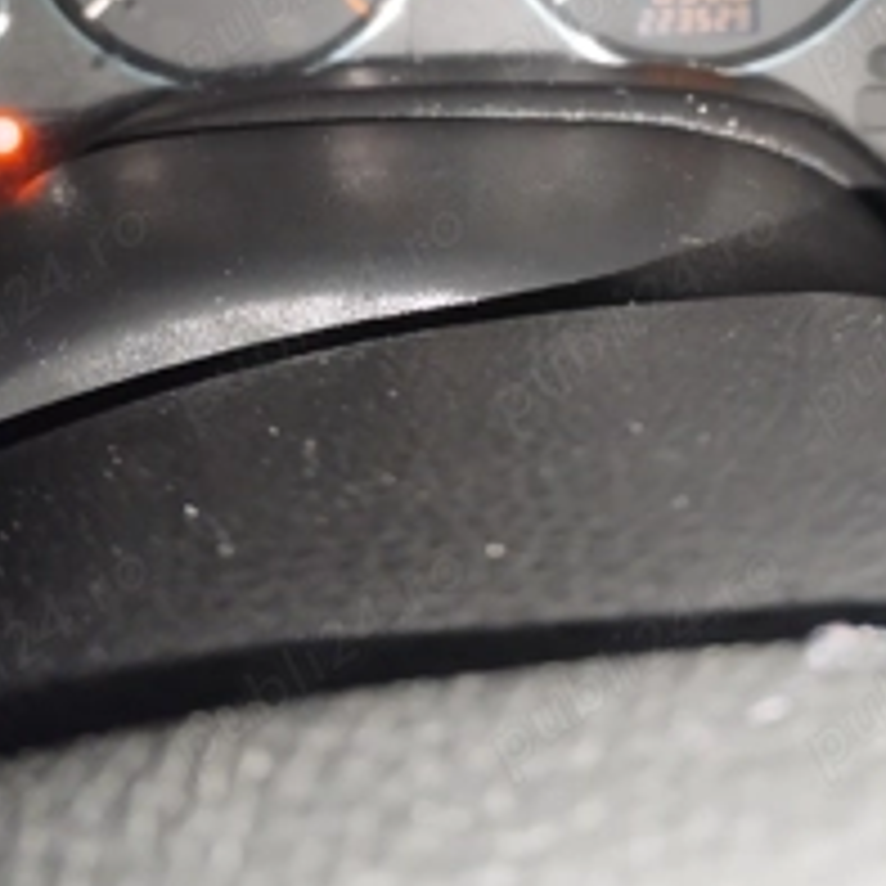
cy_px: 45
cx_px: 477
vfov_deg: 30.9
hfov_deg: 32.8
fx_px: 1506
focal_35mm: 52
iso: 940
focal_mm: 4.75
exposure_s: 1/24.6
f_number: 1.8
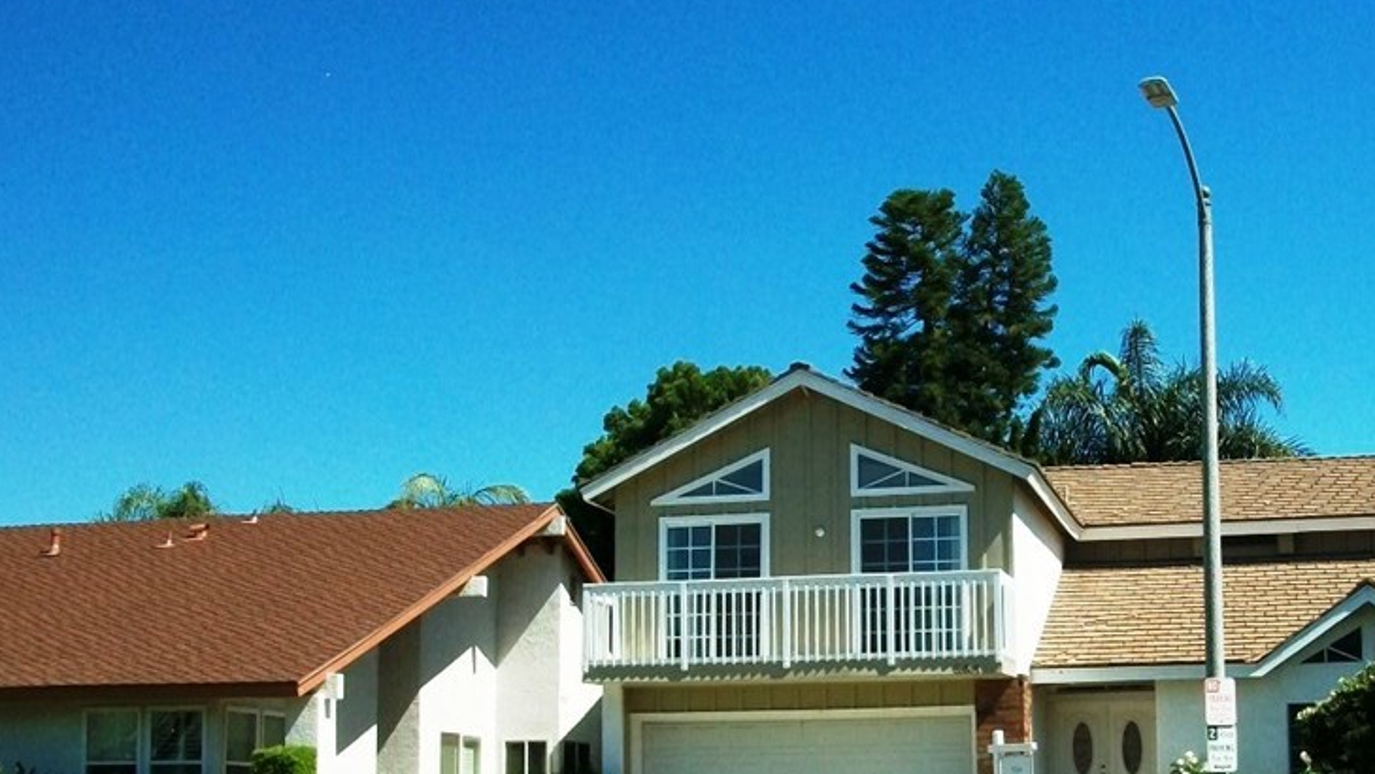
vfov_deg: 23.0
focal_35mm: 52
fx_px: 1896
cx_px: 926
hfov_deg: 39.4
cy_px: 515
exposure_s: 1/400
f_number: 5.5
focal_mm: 5.7
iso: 80
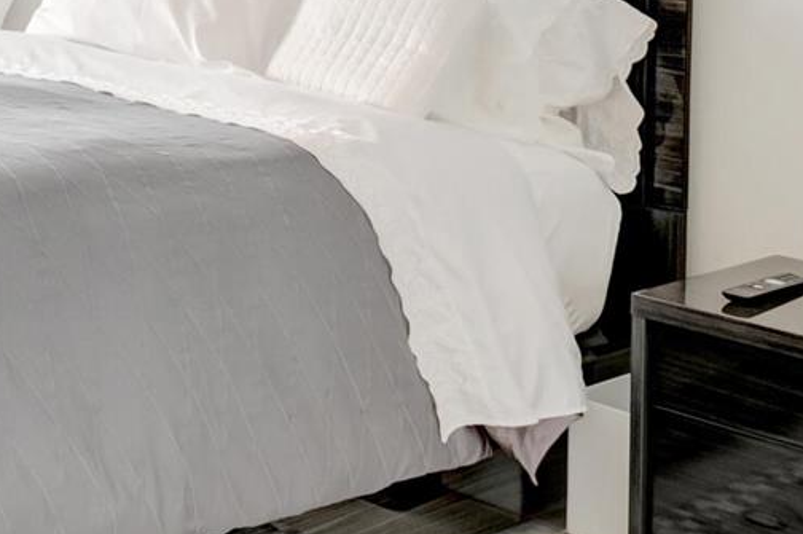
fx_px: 1359
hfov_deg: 24.7
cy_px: -173
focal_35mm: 61
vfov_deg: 20.2
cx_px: -430
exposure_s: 1/13
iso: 640
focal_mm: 10
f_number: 8
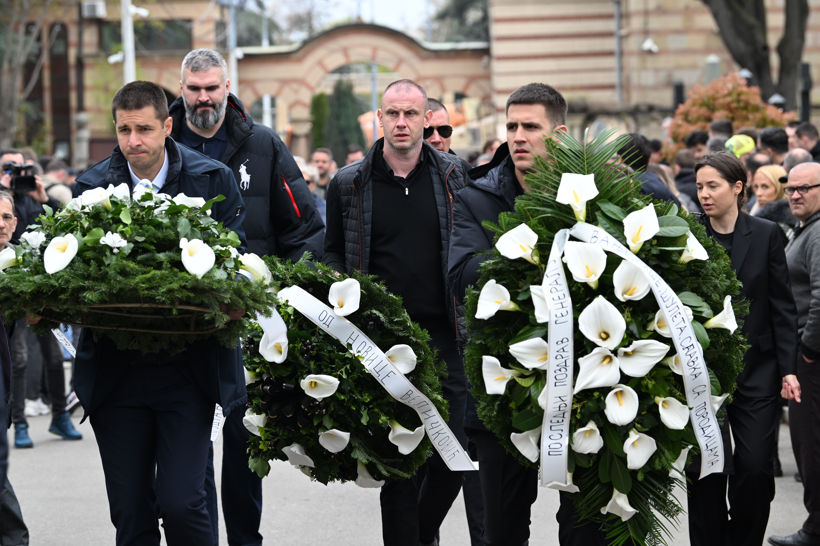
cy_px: 273
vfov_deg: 11.0
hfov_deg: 16.4
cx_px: 410
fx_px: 2847
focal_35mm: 125
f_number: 5
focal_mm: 125
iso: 500
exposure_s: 1/640
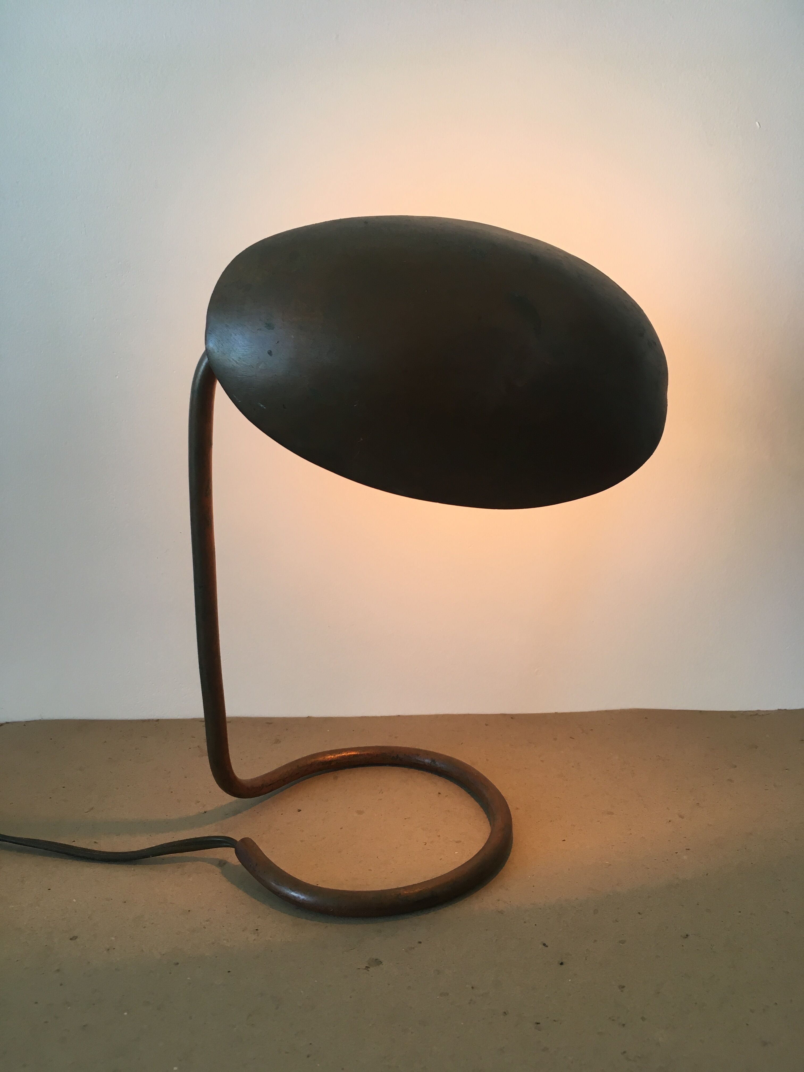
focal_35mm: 29
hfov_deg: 48.2
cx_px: 402
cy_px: 536
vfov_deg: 61.7
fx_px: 898
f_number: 2.2
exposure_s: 1/33
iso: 25
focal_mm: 4.15
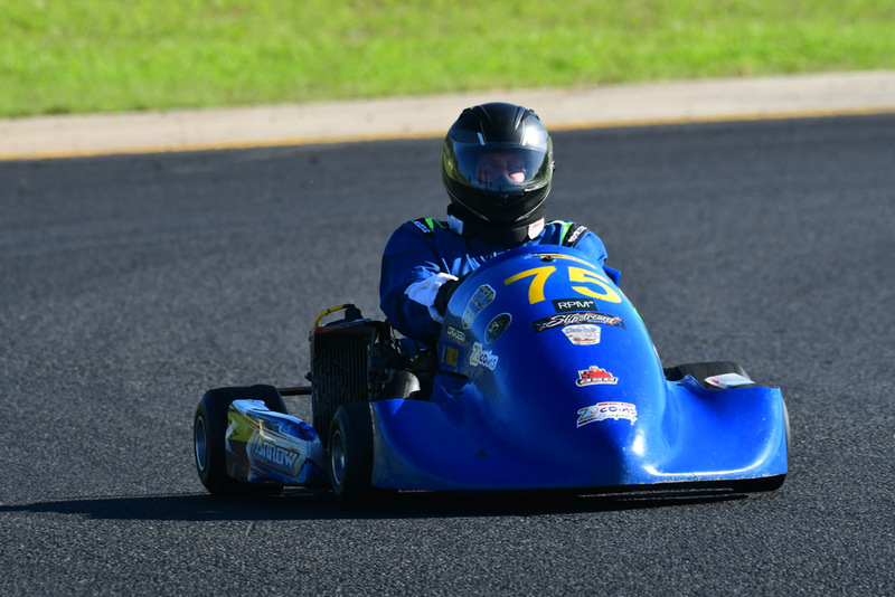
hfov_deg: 2.7
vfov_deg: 1.8
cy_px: 298
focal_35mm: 750
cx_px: 448
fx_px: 18652
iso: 640
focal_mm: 500
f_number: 10
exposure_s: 1/640
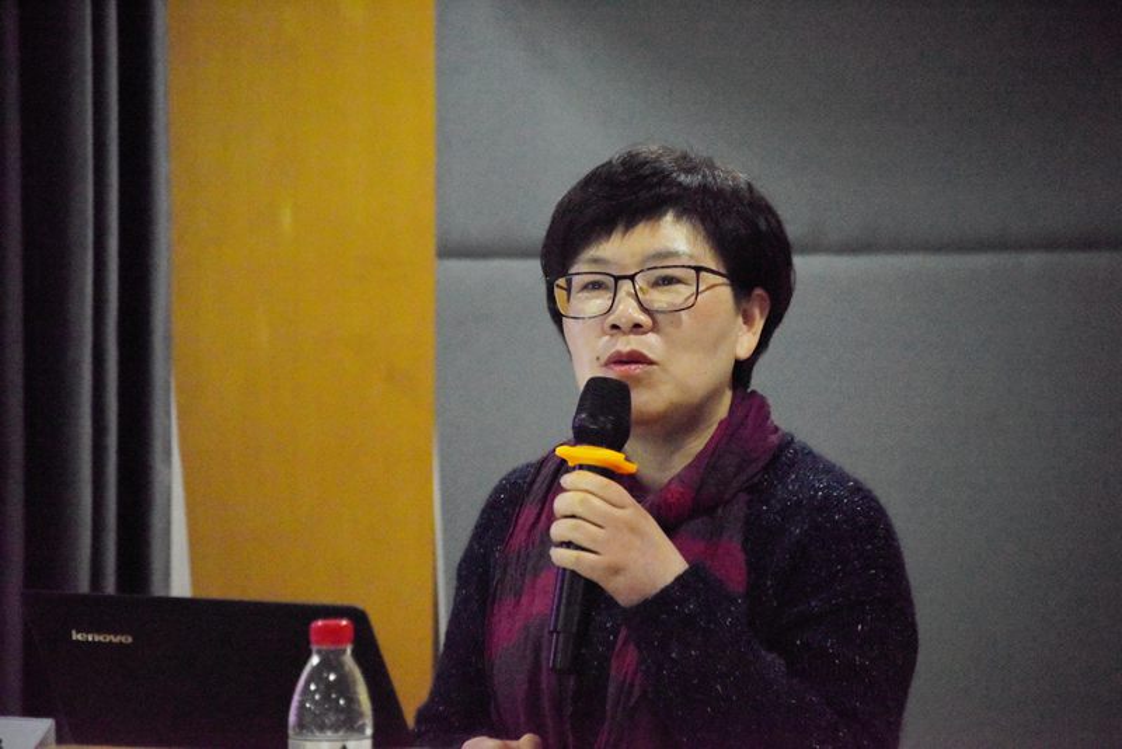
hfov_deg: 6.9
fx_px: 9353
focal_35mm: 300
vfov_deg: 4.6
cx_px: 561
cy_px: 374
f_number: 5.6
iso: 5000
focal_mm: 300
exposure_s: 1/250
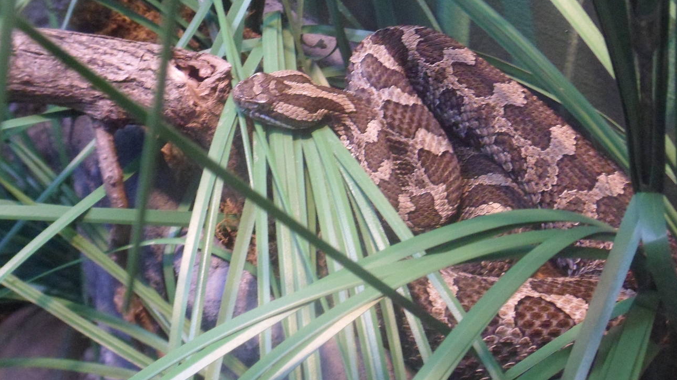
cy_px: 116
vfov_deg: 21.0
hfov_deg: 36.6
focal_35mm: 57
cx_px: 353
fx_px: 1023
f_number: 4
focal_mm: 6.5
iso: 400
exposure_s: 1/30
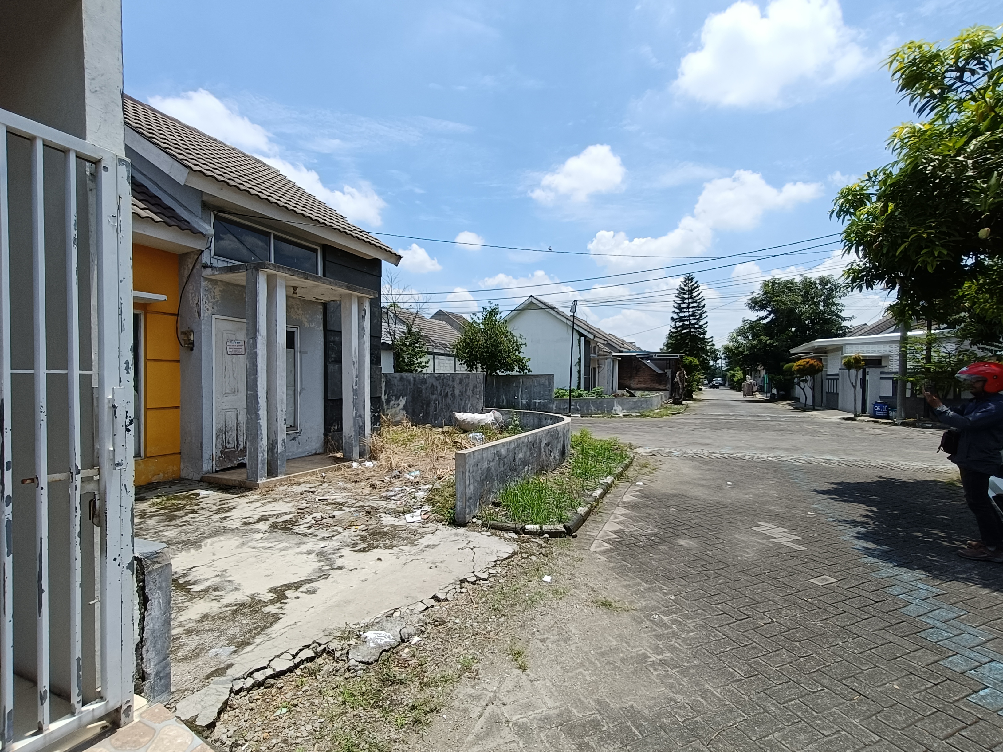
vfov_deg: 78.1
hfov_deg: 94.5
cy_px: 376
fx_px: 464
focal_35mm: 16
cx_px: 502
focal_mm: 1.68
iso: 64
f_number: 2.2
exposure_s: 1/1047
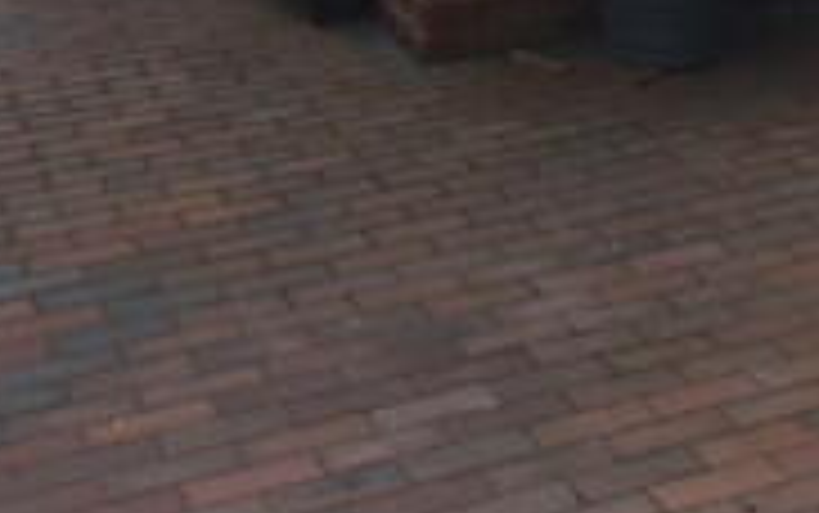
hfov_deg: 21.4
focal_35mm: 86
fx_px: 1921
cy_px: -718
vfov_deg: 12.2
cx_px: 1116
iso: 160
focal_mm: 10
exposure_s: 1/500
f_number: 8
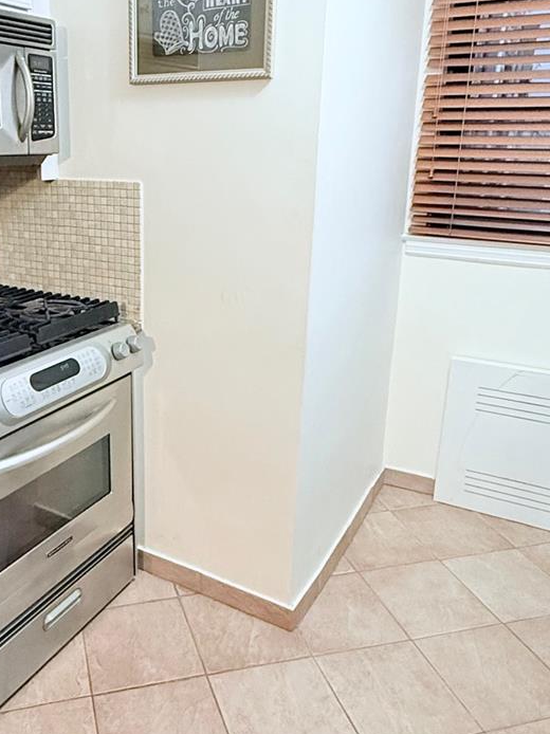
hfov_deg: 44.4
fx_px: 657
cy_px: 326
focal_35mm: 31
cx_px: 161
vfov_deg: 58.2
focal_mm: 2.22
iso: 500
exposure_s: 1/60
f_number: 2.2
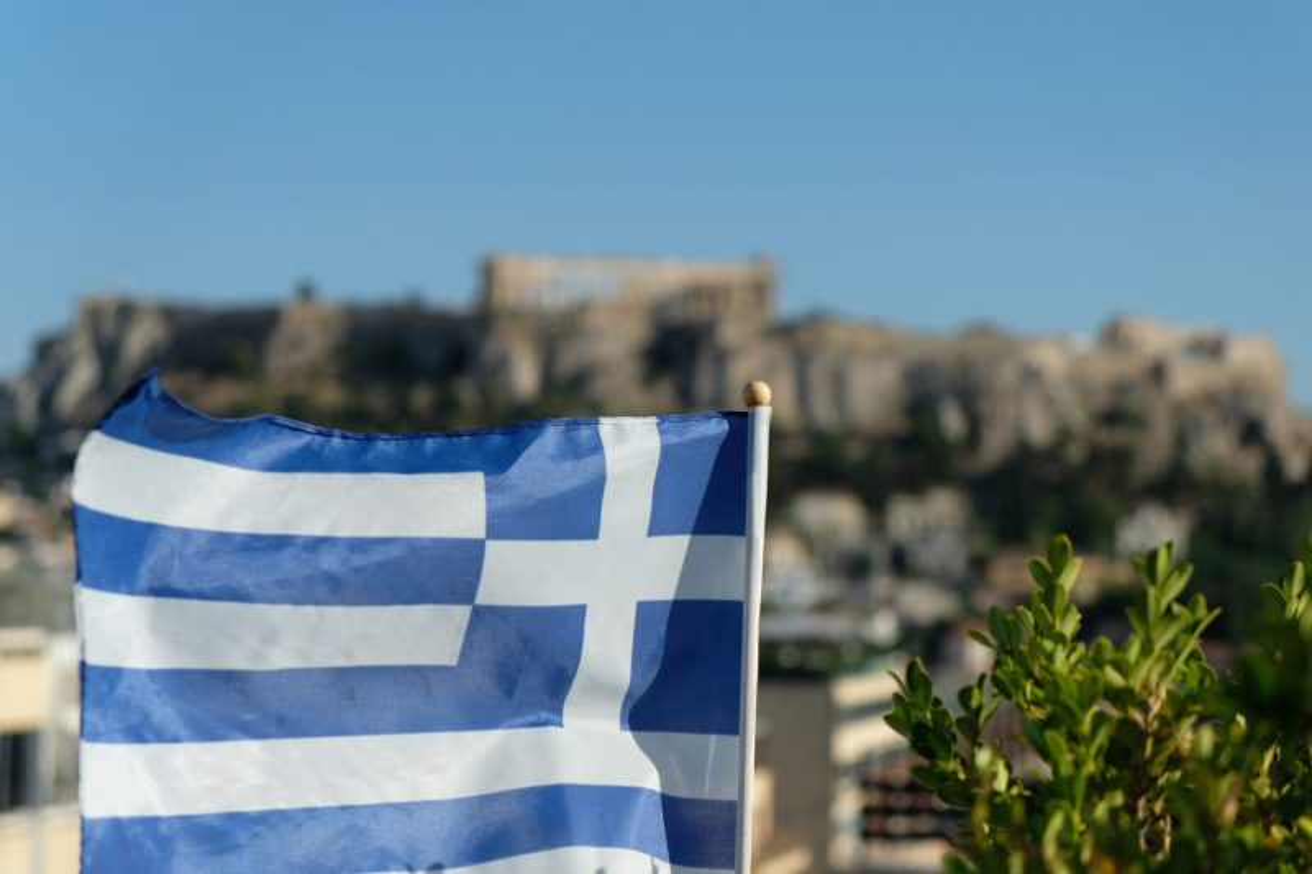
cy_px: 437
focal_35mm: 83
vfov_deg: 16.4
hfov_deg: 24.5
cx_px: 656
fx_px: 3024
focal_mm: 55
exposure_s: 1/2000
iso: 200
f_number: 4
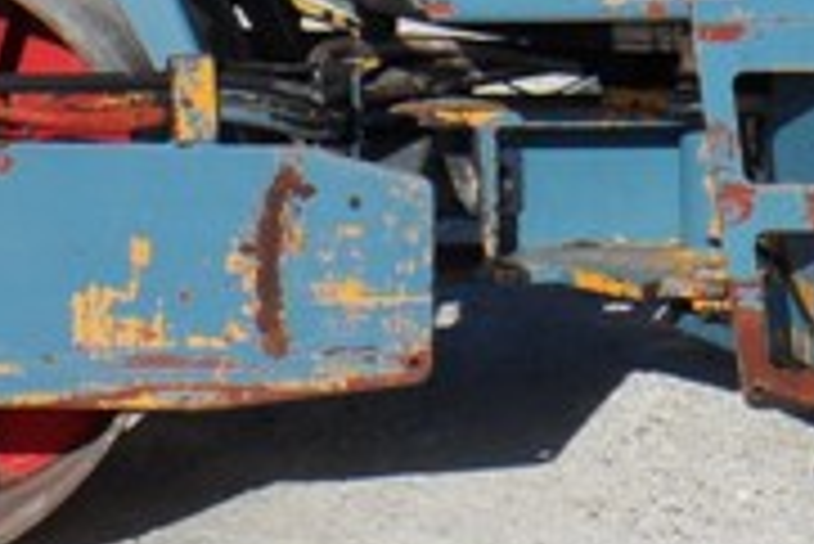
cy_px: -481
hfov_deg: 13.9
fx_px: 3326
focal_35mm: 147
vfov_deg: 8.9
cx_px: 634
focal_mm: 5.3
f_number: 4.8
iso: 80
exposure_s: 1/750
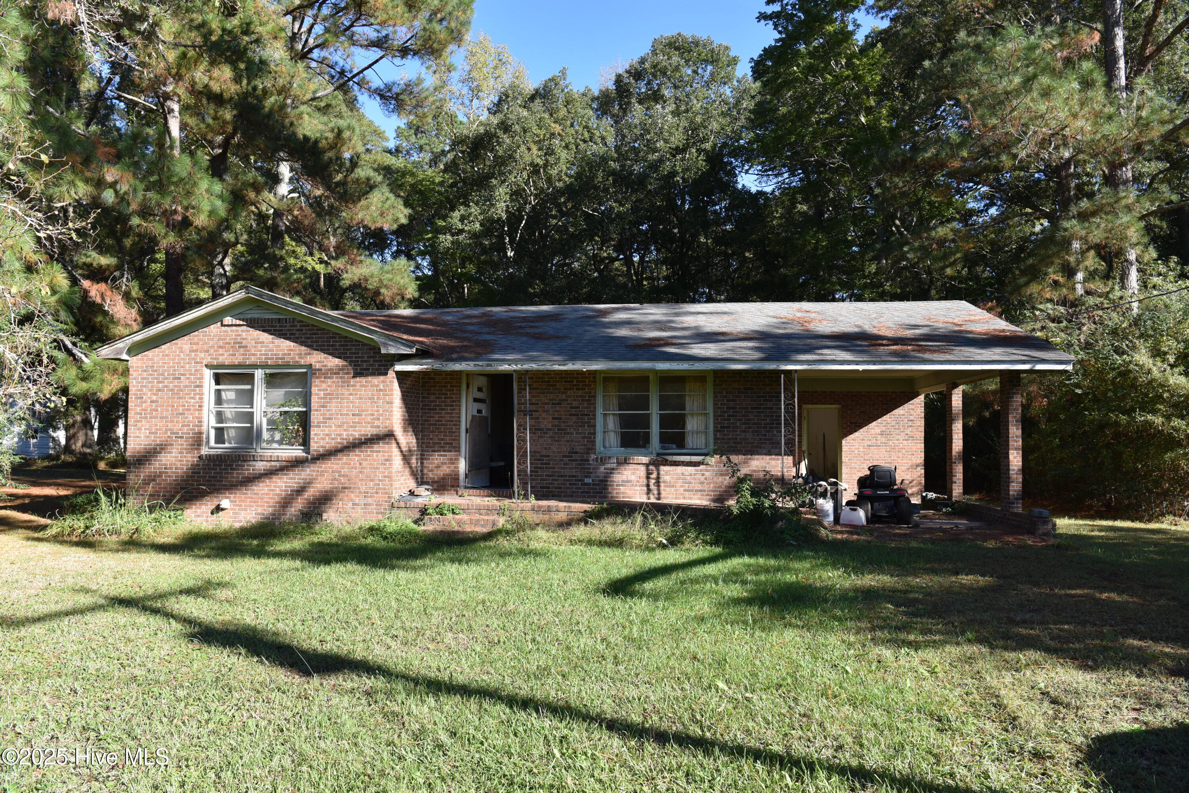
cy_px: 396
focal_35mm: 24
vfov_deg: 53.2
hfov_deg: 73.7
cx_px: 594
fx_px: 793
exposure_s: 1/250
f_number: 8
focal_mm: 24
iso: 280
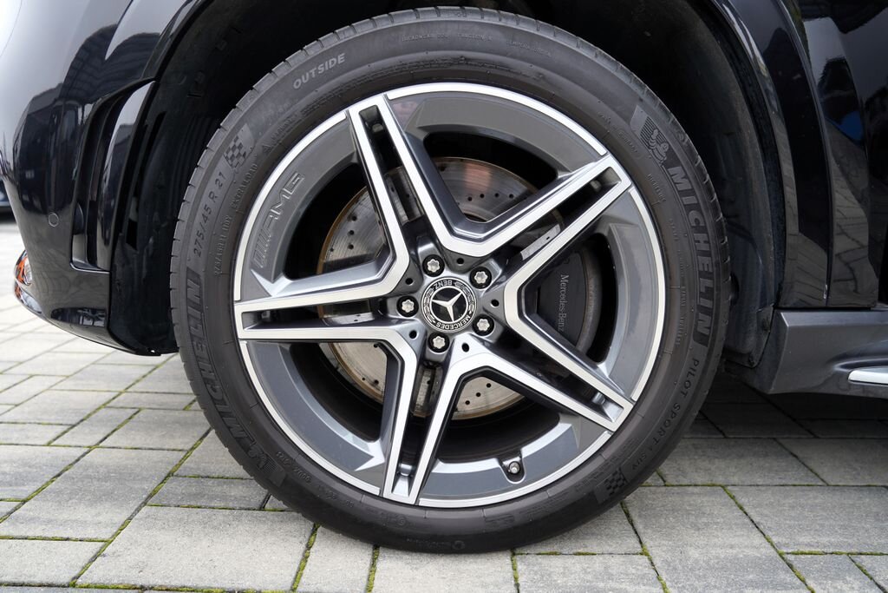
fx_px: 592
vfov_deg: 53.1
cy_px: 296
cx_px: 444
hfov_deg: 73.7
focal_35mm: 24
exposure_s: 1/40
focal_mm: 24
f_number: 3.2
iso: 100
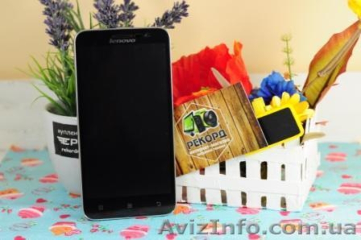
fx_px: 751
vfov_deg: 18.2
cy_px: 120
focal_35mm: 75
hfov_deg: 27.0
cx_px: 180
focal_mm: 50
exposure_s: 1/100
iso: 250
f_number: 5
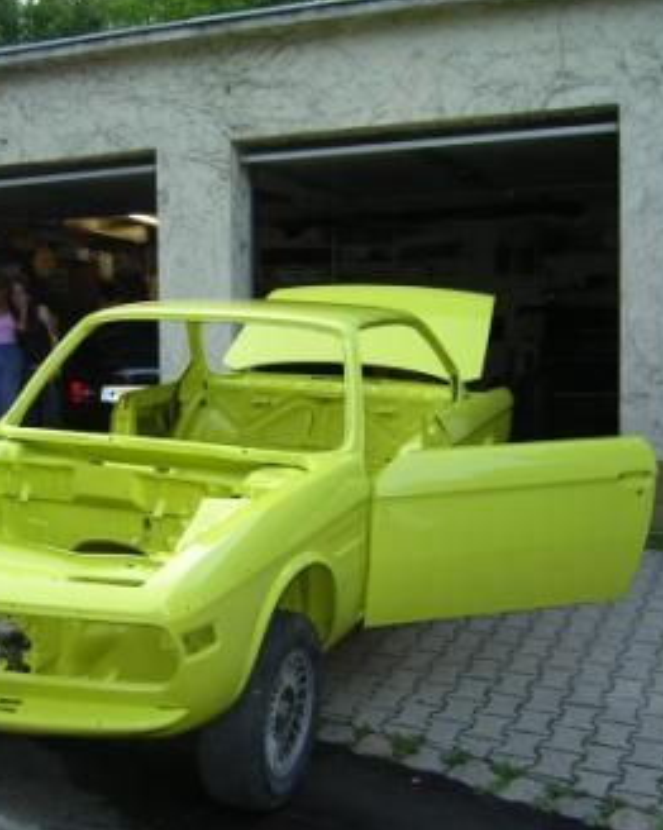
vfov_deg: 38.8
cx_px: 170
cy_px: 410
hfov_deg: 30.9
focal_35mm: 48
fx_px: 1178
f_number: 2.8
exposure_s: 1/69.8
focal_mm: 5.6
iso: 50
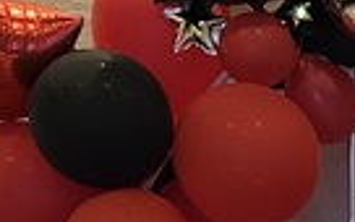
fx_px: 1858
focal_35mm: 192
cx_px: 499
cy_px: 501
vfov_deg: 6.5
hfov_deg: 10.6
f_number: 1.78
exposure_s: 1/120
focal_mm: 6.86
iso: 200
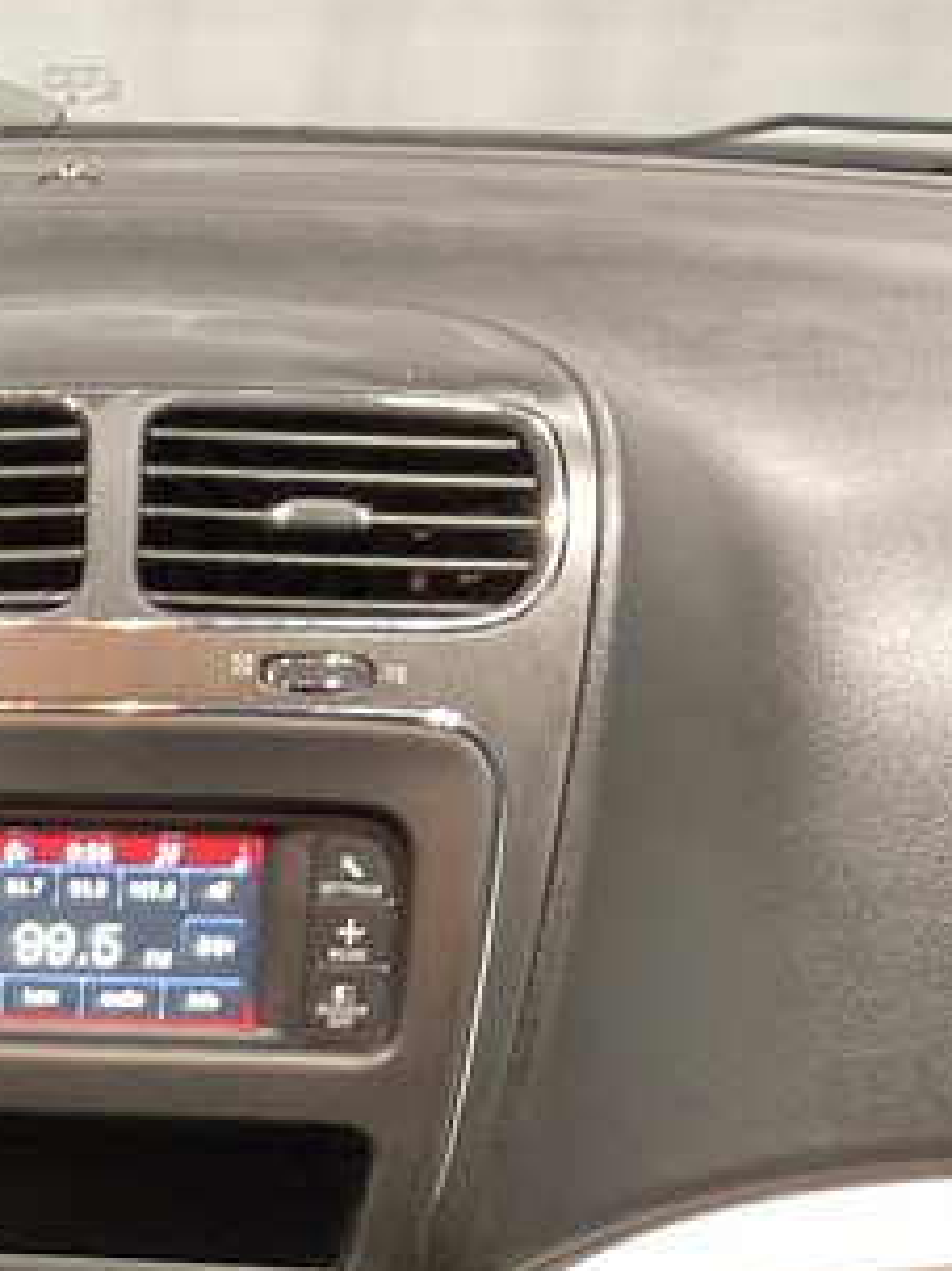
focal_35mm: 92
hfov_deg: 14.4
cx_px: -700
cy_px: 1388
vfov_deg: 20.4
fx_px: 3376
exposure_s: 1/30
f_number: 1.8
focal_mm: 3
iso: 400
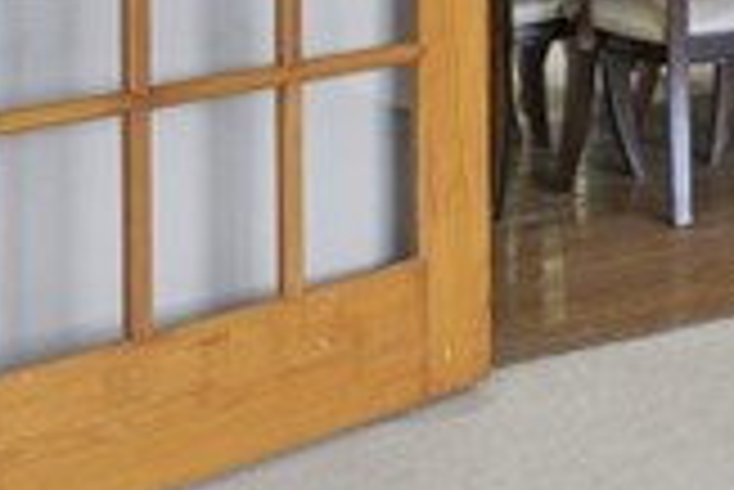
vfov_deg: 13.8
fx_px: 1898
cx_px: 1770
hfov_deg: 14.4
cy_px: -247
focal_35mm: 93
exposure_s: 1/4
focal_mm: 14
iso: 400
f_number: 8
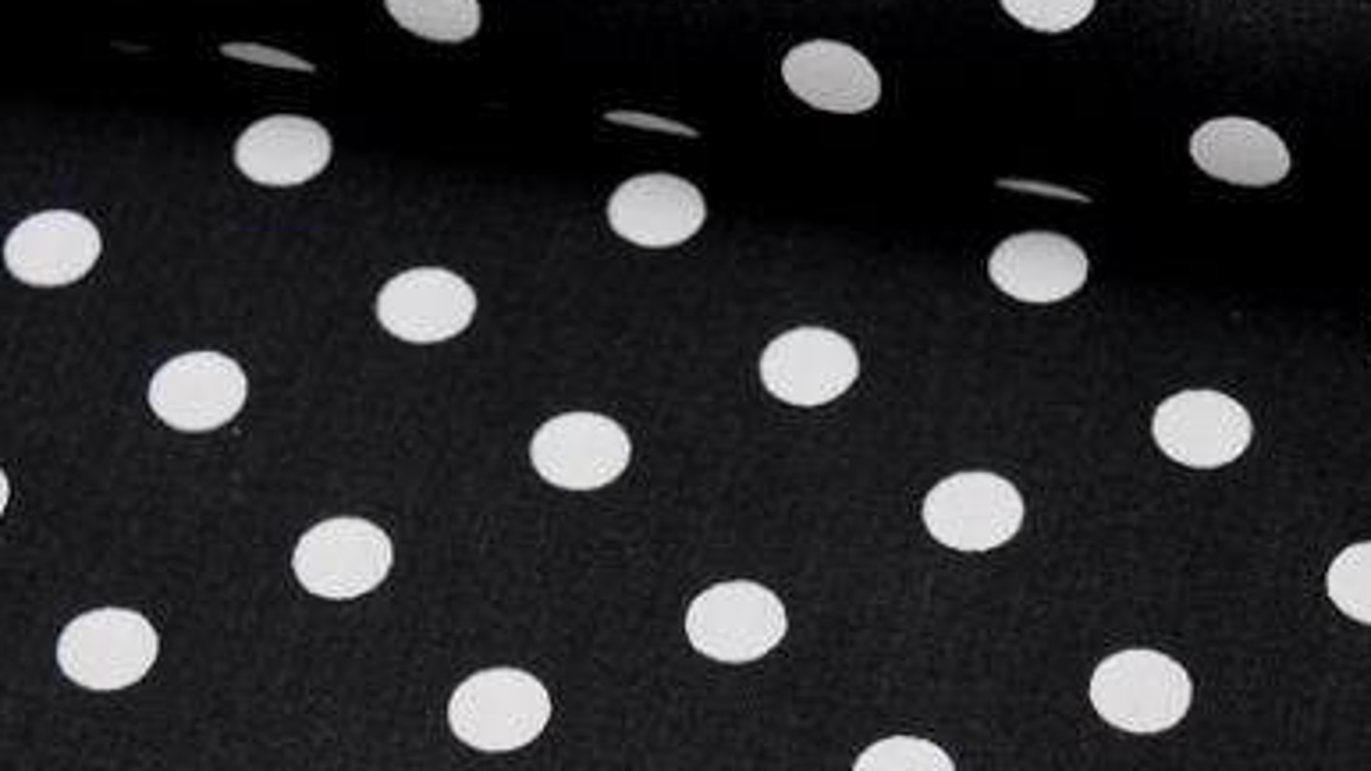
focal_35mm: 130
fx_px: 4725
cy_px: 890
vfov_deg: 9.2
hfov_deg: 16.5
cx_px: 792
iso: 640
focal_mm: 40
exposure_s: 1/60
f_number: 4.8
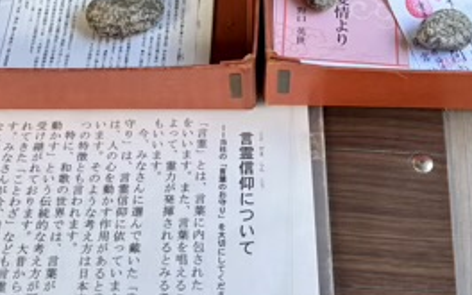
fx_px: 939
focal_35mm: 73
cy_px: -53
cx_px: 238
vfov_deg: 17.1
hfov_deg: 28.2
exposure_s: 1/121
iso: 100
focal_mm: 5.96
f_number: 1.6
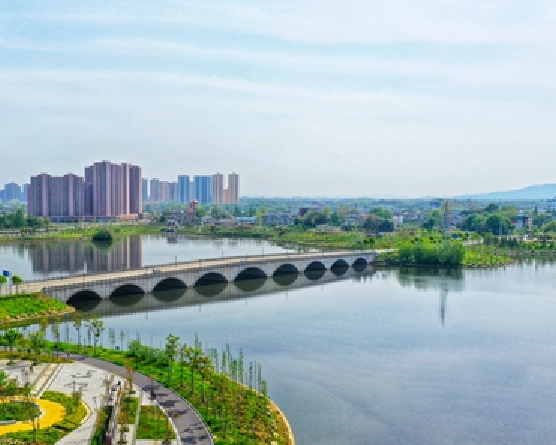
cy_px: 257
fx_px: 642
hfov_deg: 45.8
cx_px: 168
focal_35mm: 39
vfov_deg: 38.2
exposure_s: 1/640
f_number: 6.3
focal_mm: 10.26
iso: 100
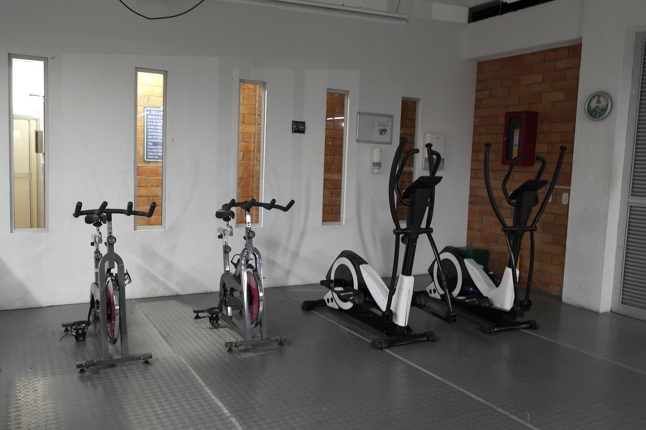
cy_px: 215
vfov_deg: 43.6
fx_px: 538
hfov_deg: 61.9
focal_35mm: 30
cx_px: 323
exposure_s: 1/4
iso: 400
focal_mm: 20
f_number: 3.5
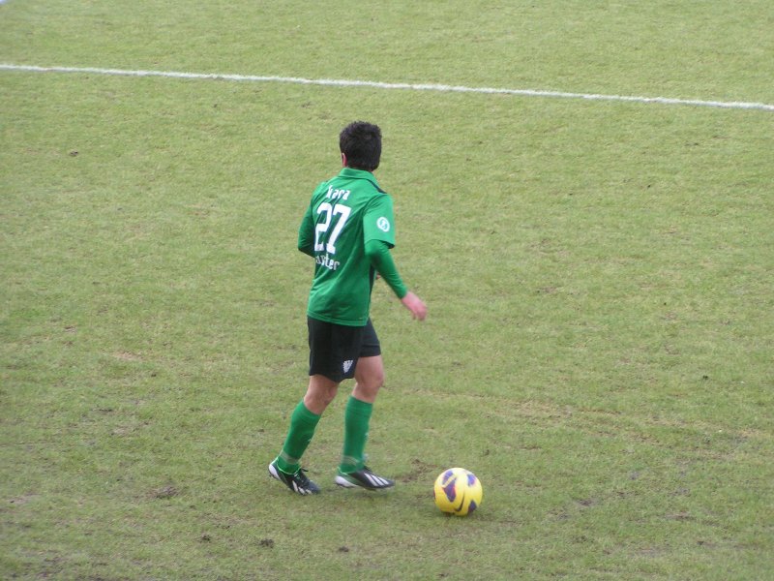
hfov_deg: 11.5
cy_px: 290
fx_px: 3846
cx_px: 387
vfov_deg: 8.6
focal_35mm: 172
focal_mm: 26.3
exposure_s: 1/200
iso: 100
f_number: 3.5
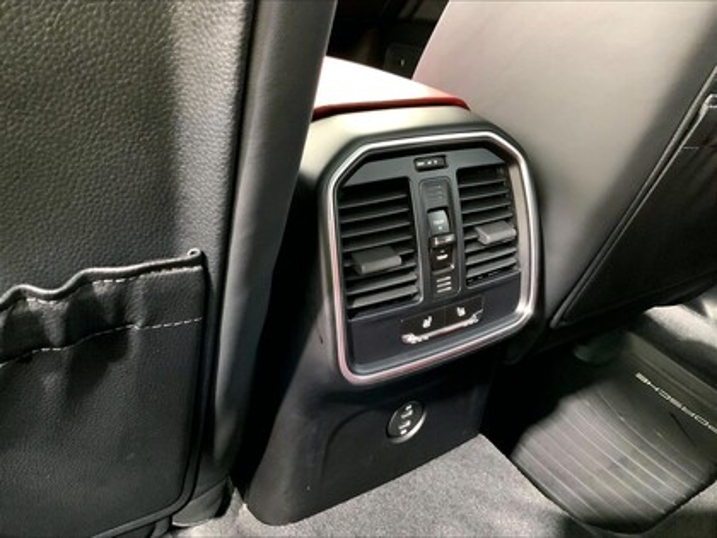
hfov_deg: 61.7
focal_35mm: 29
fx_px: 601
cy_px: 269
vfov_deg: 48.2
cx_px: 358
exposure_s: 1/24
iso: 500
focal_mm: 3
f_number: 1.8
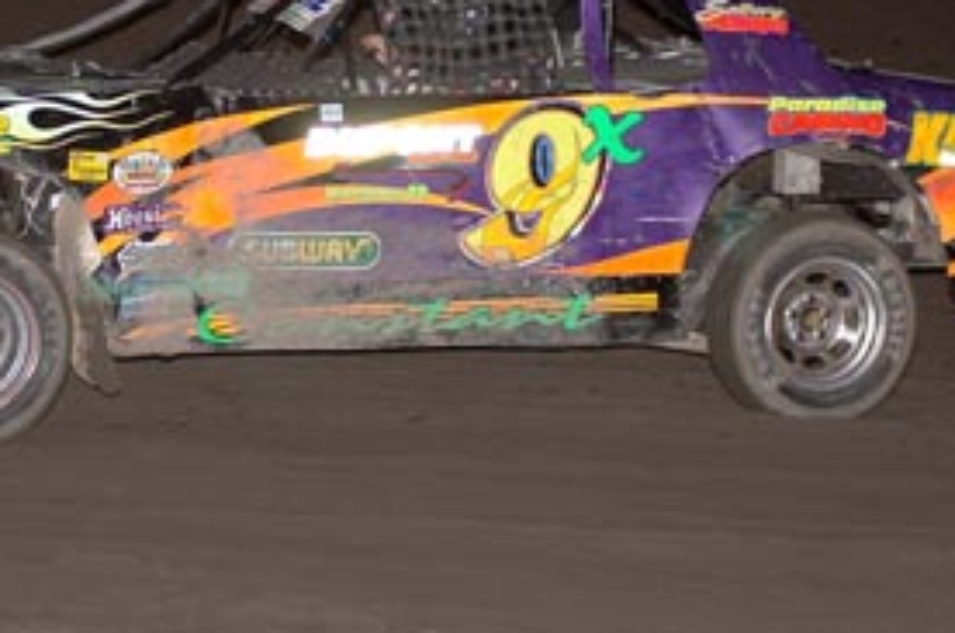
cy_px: 176
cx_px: 277
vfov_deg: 7.2
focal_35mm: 190
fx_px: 5031
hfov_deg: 10.8
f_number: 2.8
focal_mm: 70
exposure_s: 1/500
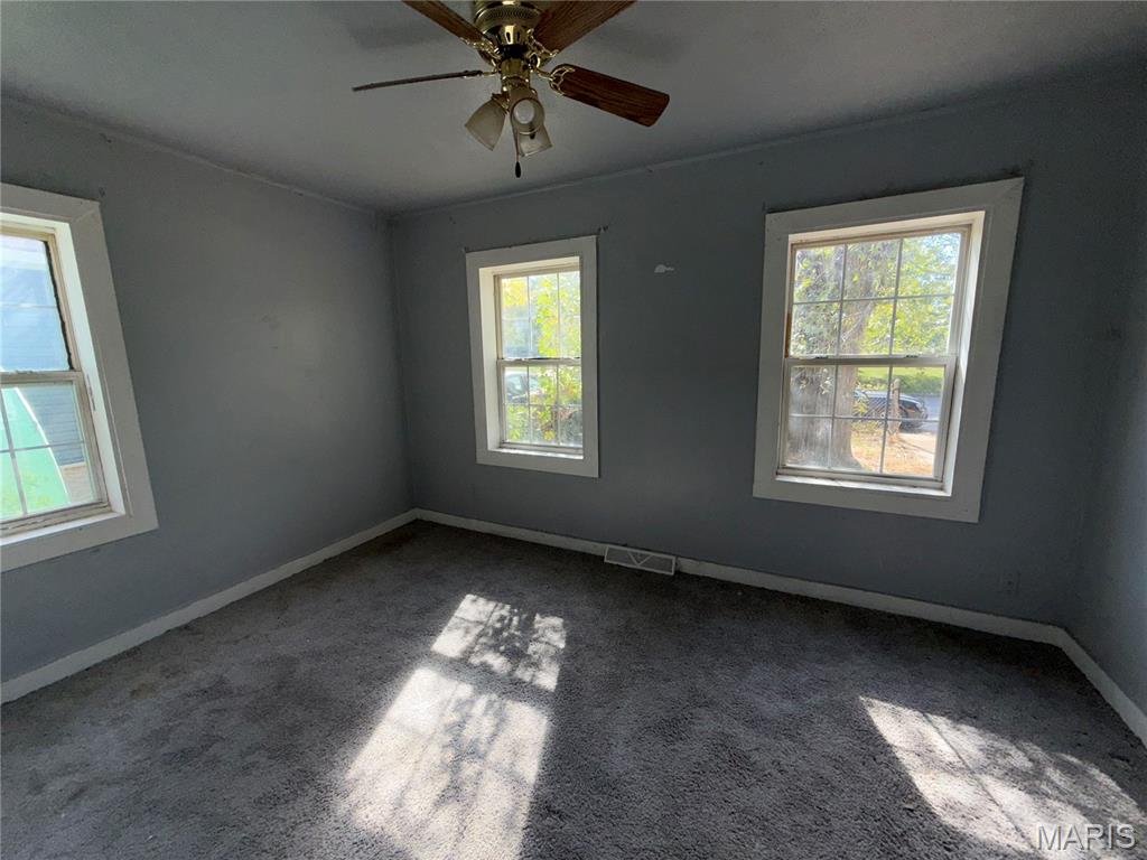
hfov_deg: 102.1
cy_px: 430
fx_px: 464
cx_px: 574
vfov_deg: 85.7
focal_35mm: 14
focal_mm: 2.22
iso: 16
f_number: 2.2
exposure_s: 1/122
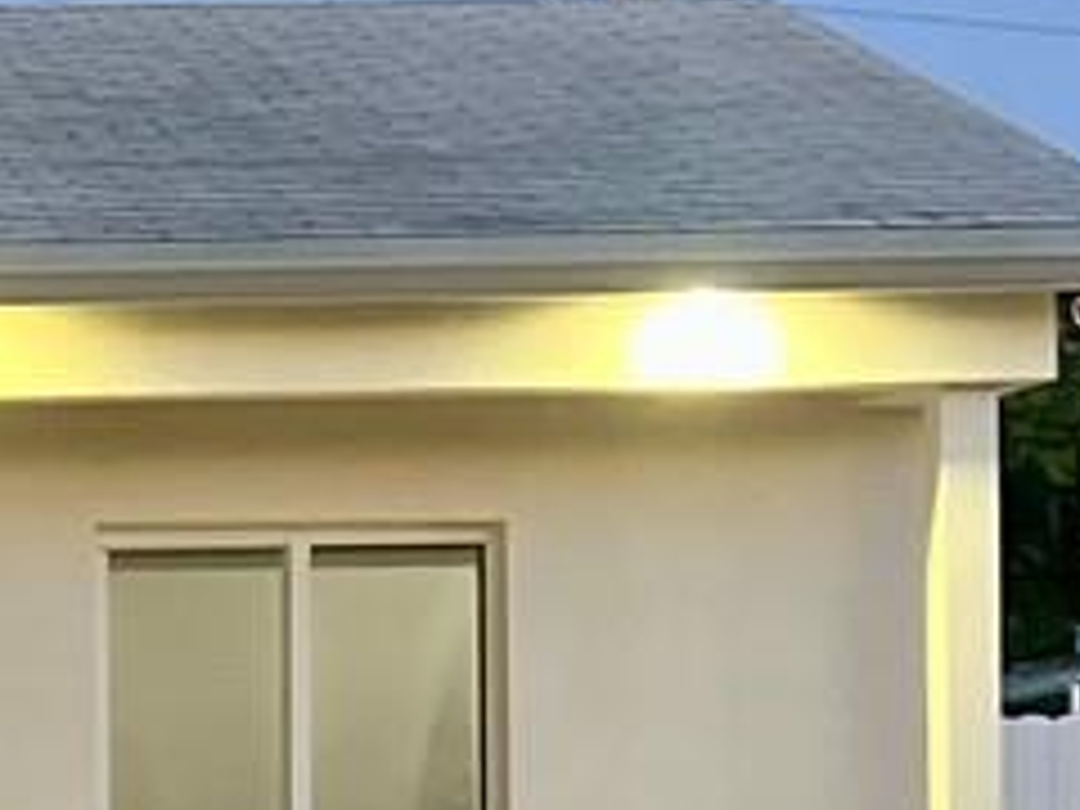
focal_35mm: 173
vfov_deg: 8.5
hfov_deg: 10.6
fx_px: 5398
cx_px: -940
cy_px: 904
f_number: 1.5
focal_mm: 5.7
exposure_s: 1/30
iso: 500
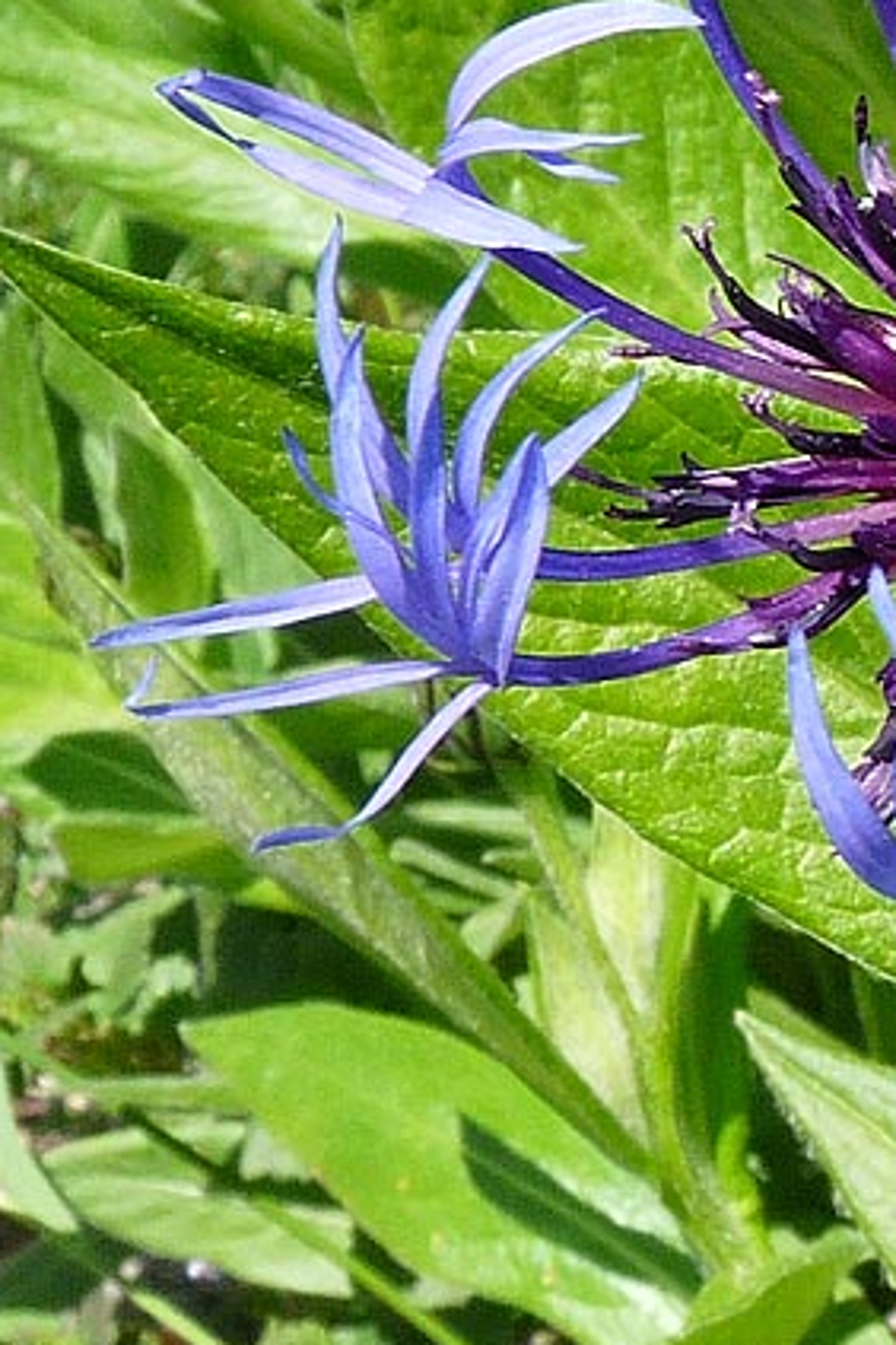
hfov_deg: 10.7
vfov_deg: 16.2
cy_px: 299
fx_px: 4704
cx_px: 1137
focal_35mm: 126
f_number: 5.6
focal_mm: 5
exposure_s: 1/250
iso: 100
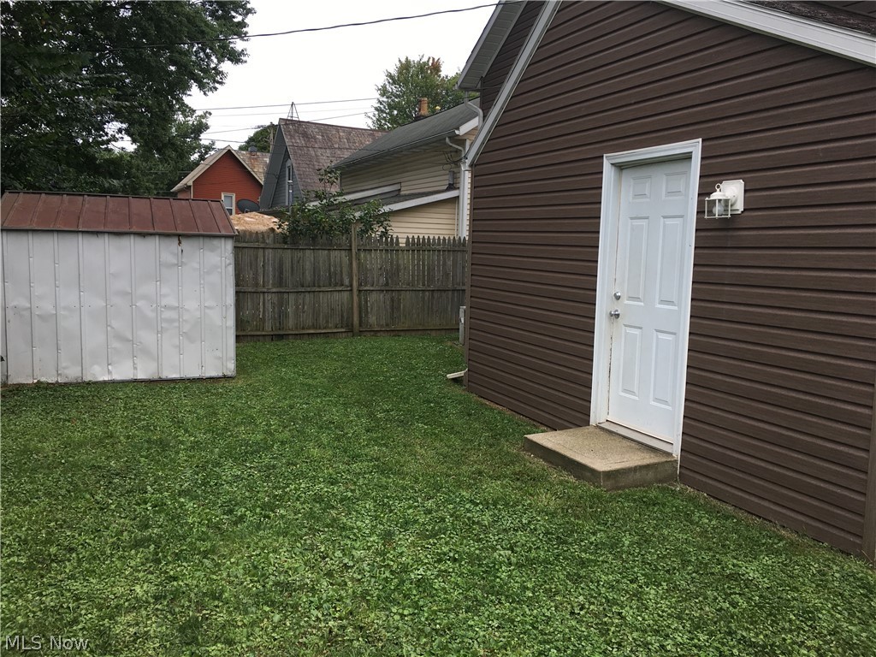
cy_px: 328
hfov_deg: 61.7
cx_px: 438
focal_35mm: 29
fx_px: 734
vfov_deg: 48.2
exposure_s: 1/238
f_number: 2.2
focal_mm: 4.15
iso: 25
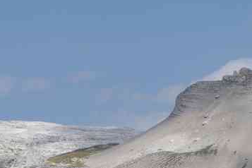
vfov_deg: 4.2
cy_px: 143
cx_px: 295
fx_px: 2289
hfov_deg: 6.3
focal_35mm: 327
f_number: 11
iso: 200
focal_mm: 77.5
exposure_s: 1/125
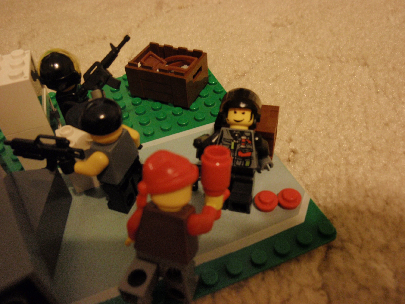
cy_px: 152
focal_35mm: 28
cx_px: 202
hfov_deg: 63.4
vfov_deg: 49.7
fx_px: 328
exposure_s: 1/10
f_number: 3.2
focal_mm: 5
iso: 200
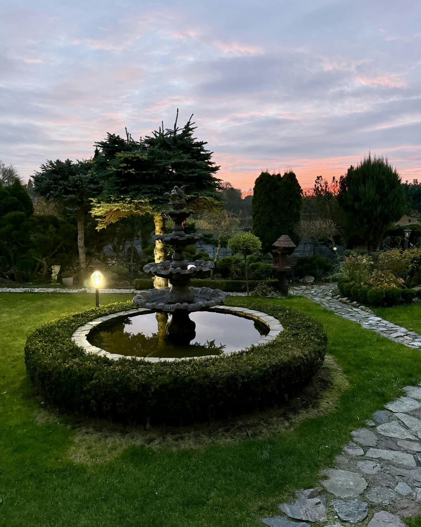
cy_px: 264
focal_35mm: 26
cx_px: 217
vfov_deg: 66.0
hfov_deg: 54.9
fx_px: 405
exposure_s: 1/40
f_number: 1.78
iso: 1000
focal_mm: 6.76
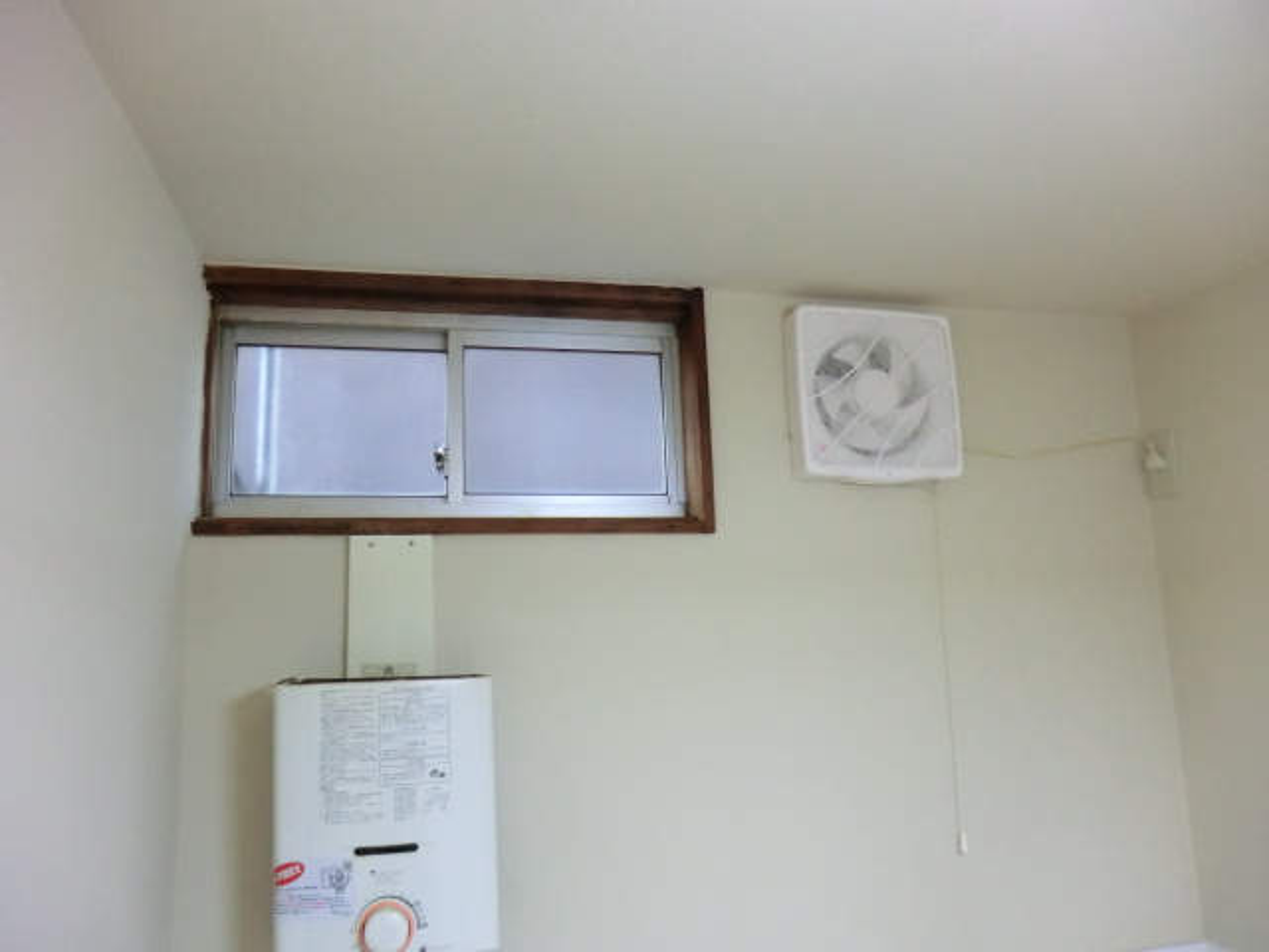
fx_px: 880
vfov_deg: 56.8
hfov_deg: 71.6
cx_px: 634
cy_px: 476
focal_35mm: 24
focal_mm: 4.3
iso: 500
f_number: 3.2
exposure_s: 1/60
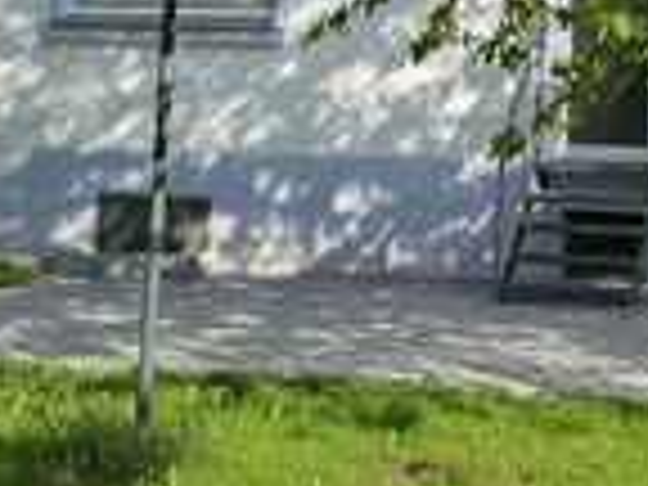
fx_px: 1909
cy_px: -292
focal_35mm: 102
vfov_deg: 13.5
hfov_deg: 18.6
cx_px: 680
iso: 10
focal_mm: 6.3
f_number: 1.7
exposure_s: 1/947
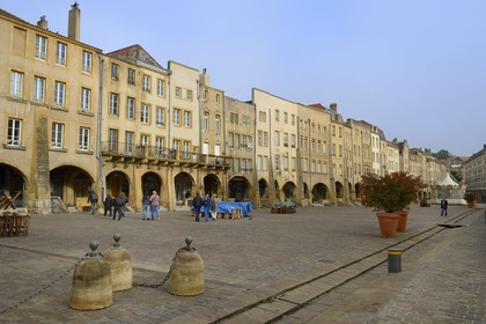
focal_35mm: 29
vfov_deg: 45.0
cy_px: 162
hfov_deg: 63.7
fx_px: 391
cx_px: 243
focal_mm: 29
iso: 200
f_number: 14
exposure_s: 1/160
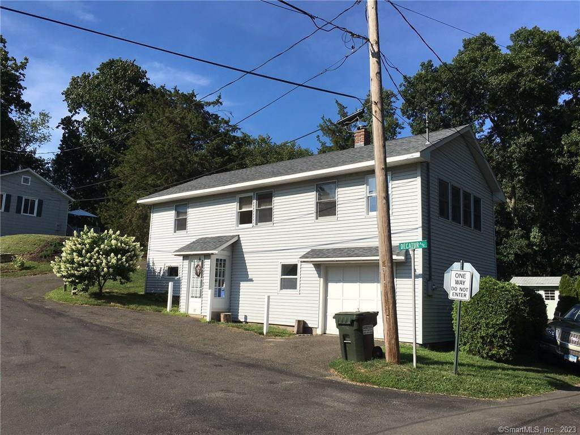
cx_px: 290
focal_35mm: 29
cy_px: 218
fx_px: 486
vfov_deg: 48.2
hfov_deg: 61.7
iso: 25
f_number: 2.2
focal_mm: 4.15
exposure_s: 1/2404
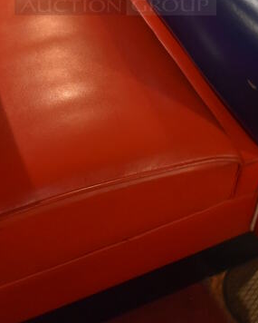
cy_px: -32
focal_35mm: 65
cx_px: 116
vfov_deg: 26.8
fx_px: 620
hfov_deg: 23.5
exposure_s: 1/30
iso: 2000
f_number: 4
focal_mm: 18
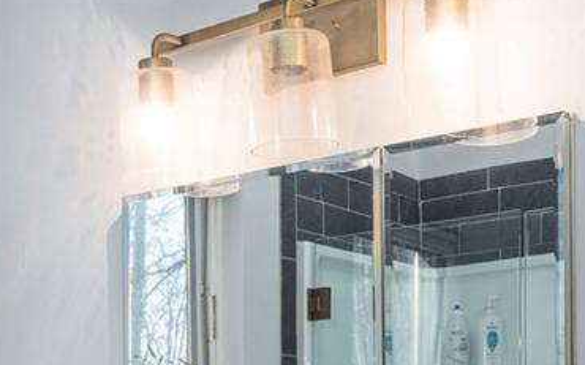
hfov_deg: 26.1
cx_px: 217
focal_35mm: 79
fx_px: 1259
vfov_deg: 15.8
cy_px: 462
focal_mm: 14
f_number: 6.3
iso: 200
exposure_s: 1/100
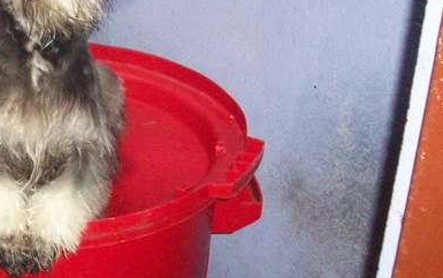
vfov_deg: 16.1
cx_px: 79
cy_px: 97
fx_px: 978
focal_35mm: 81
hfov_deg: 25.0
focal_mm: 7.6
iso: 400
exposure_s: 1/50.5
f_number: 3.1
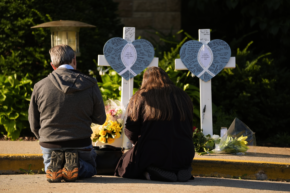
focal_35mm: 174
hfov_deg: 11.8
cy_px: 96
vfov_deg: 7.9
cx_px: 145
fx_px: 1402
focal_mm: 174
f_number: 2.8
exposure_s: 1/3200
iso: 400
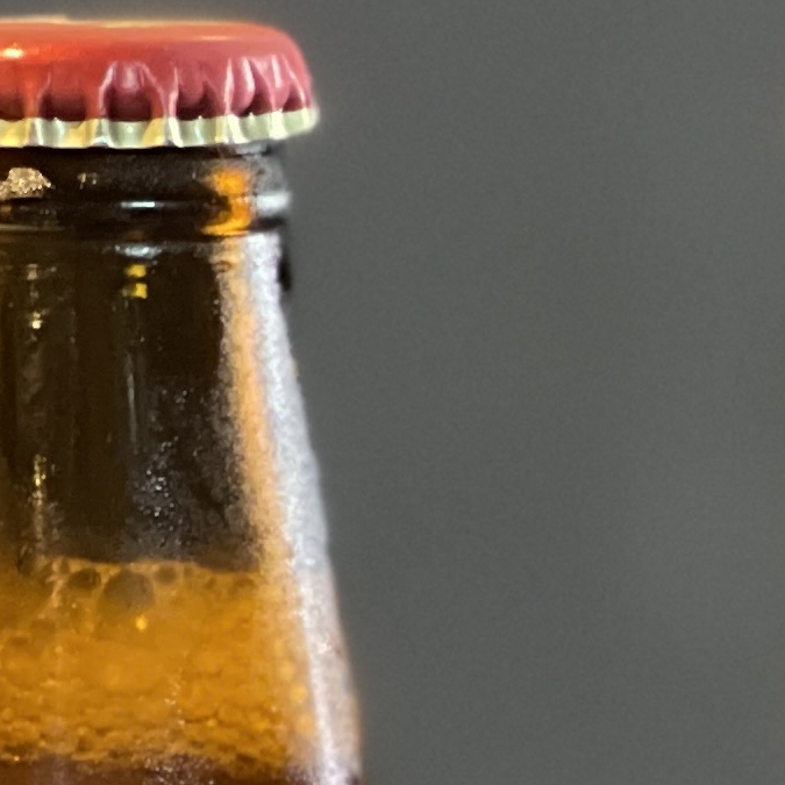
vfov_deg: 5.1
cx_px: 2034
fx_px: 8672
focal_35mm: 338
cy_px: 1661
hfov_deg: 5.0
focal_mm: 7.5
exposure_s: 1/25
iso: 400
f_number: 2.2
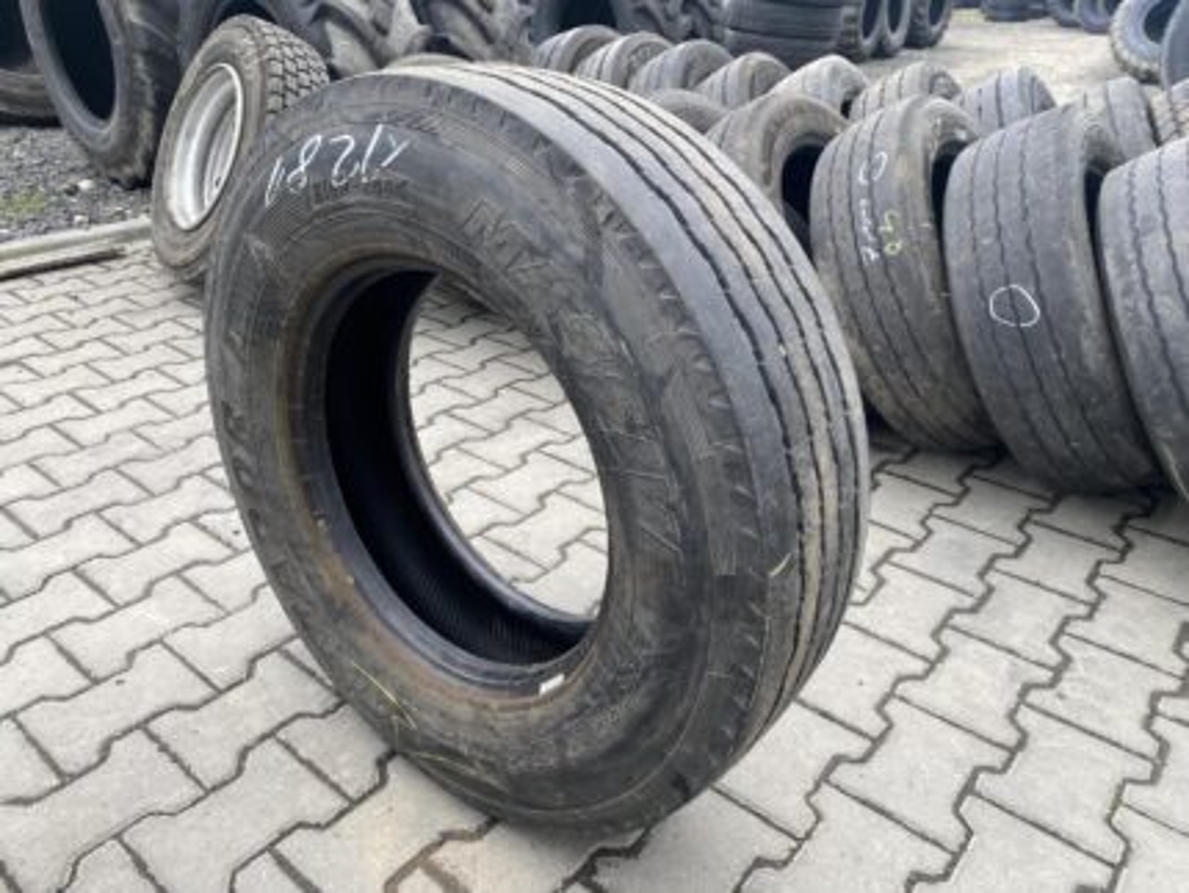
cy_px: 446
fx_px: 894
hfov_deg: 67.3
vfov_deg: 53.1
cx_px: 594
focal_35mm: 26
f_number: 1.8
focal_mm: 4.25
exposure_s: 1/283
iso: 32
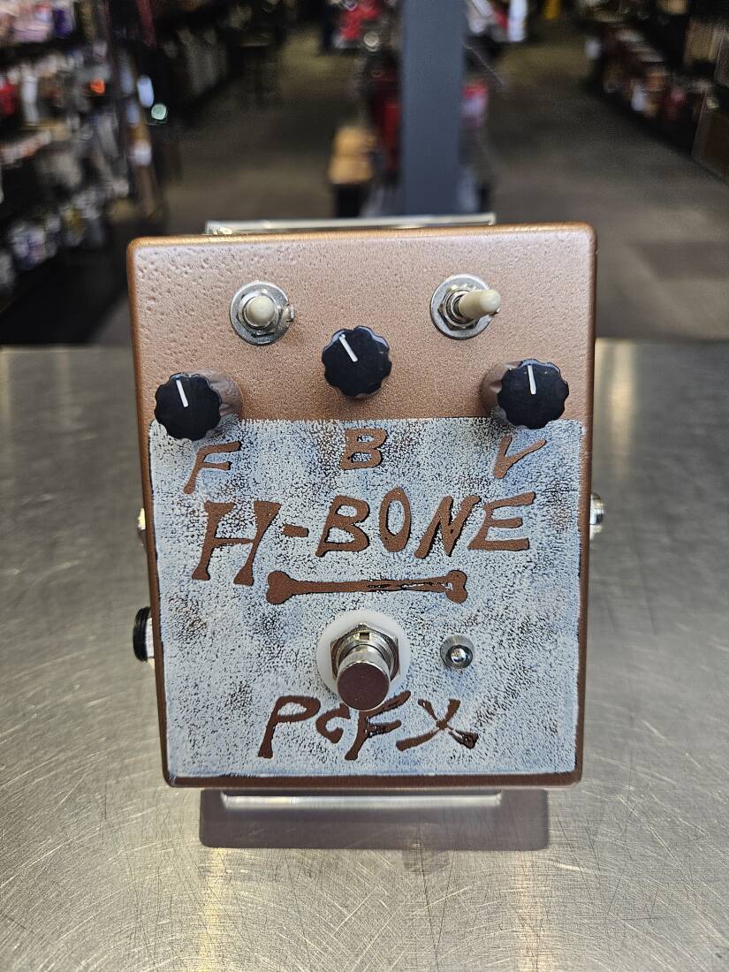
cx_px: 364
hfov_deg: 58.9
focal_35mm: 23
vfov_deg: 73.9
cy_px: 486
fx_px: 646
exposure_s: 1/120
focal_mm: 5.4
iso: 64
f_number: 1.8
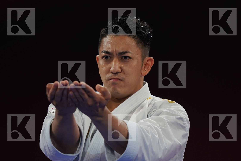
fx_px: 4458
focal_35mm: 666
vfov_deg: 2.1
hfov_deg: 3.1
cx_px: 122
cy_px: 75
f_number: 2.8
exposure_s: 1/500
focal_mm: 400
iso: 800
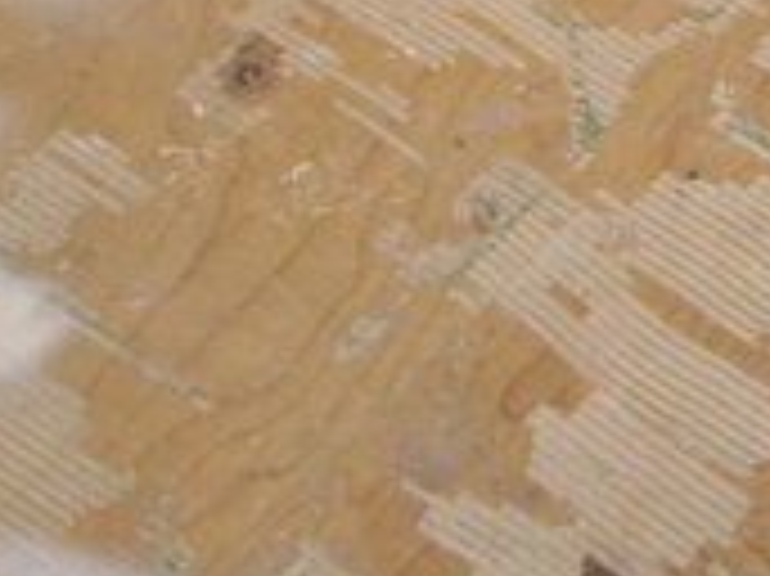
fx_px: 3156
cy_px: -410
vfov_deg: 10.0
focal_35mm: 142
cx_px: 711
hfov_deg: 13.8
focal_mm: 6.2
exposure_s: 1/40
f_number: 2.7
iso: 200
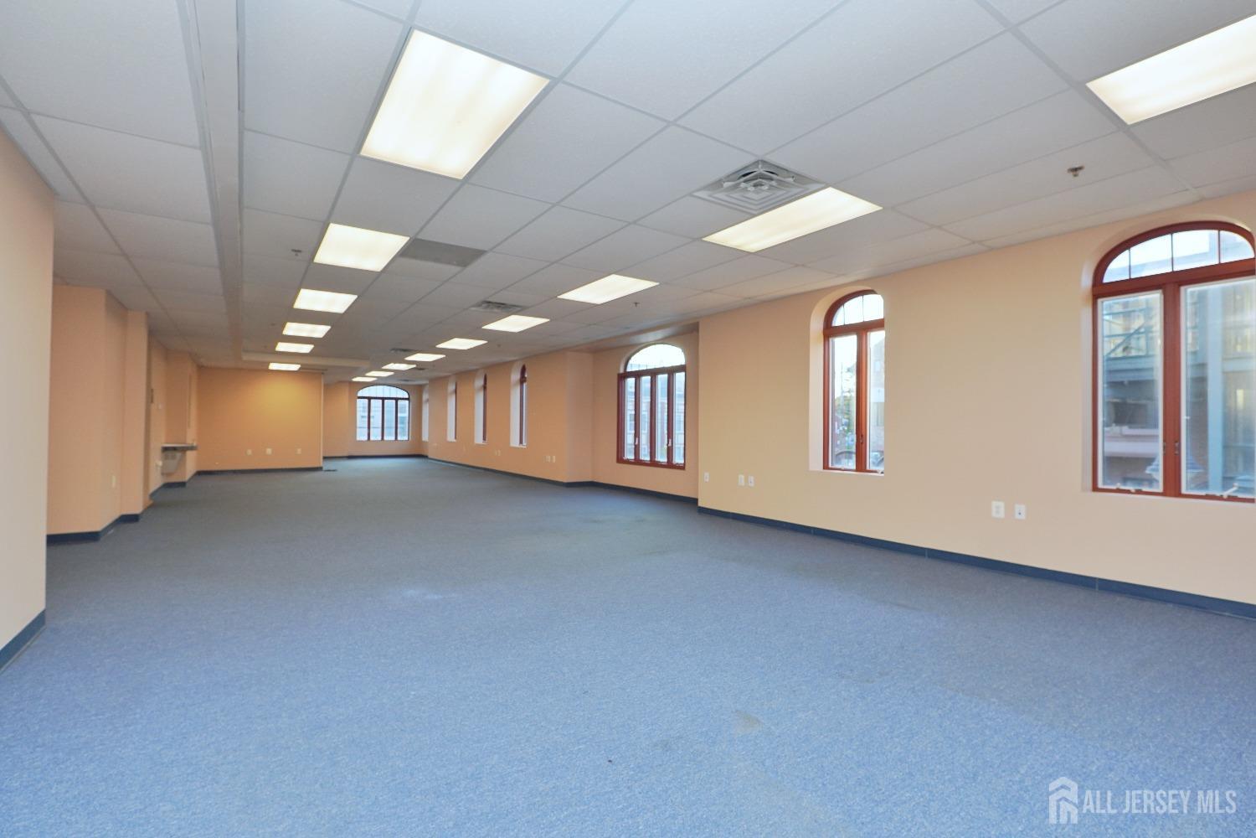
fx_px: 576
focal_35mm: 16
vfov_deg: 72.1
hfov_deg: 95.0
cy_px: 419
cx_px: 628
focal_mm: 11
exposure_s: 1/60
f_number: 4
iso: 100
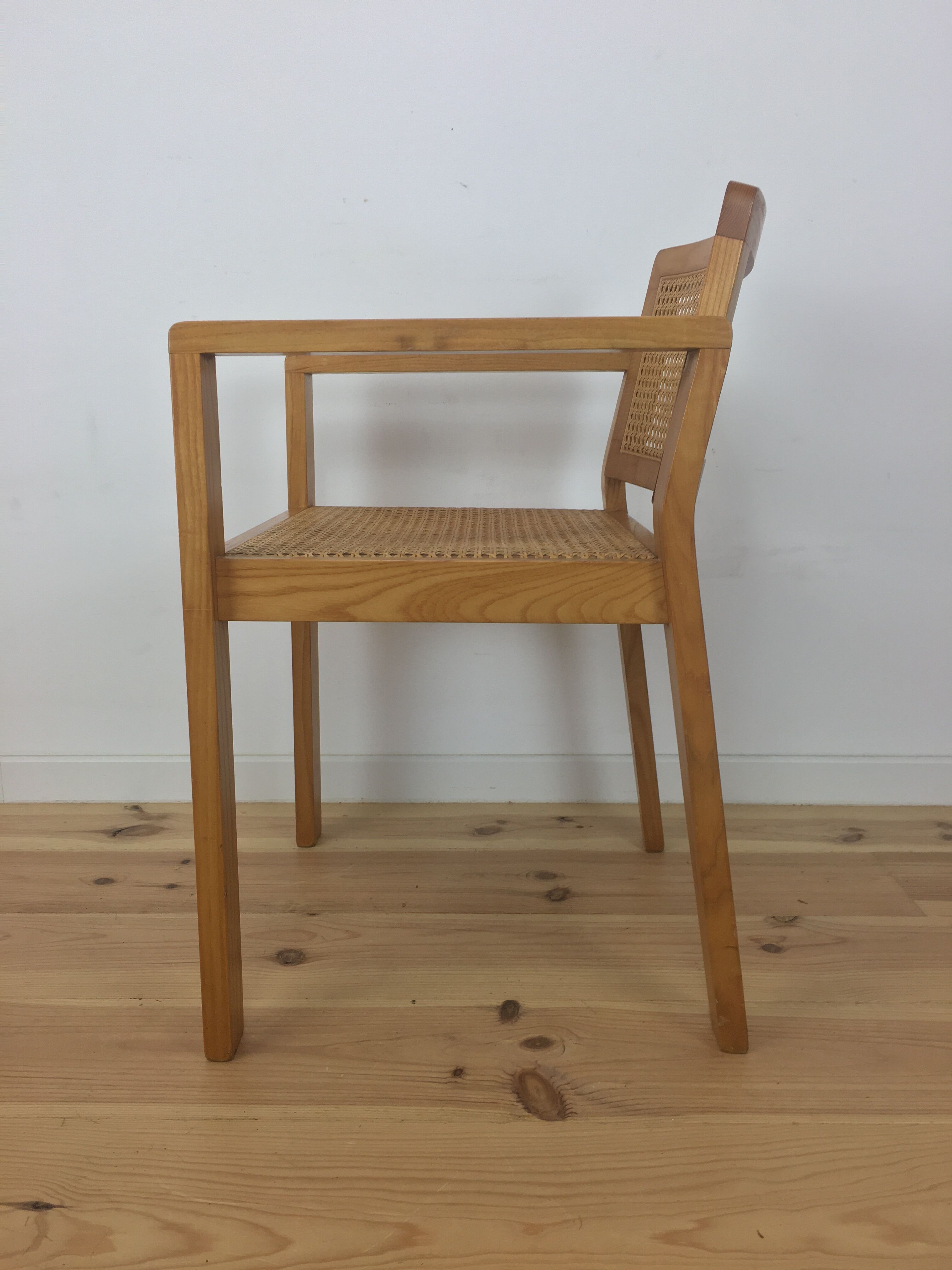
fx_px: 1063
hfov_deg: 48.2
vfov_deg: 61.7
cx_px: 476
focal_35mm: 29
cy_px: 635
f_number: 2.2
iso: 32
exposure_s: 1/50
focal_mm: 4.15
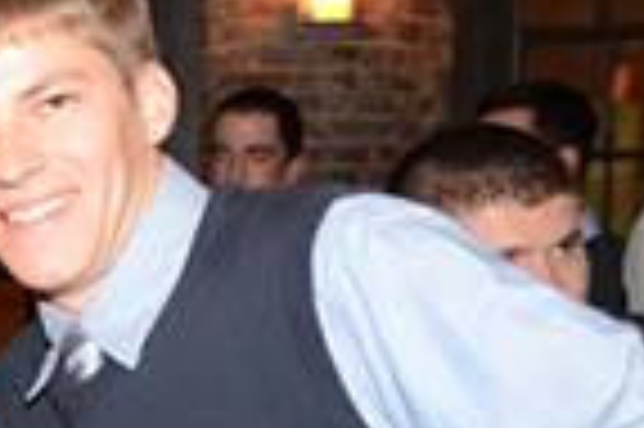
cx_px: -554
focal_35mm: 150
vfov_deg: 9.1
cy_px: 437
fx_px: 2680
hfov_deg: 12.4
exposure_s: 1/30
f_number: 4
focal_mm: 26
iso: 1250
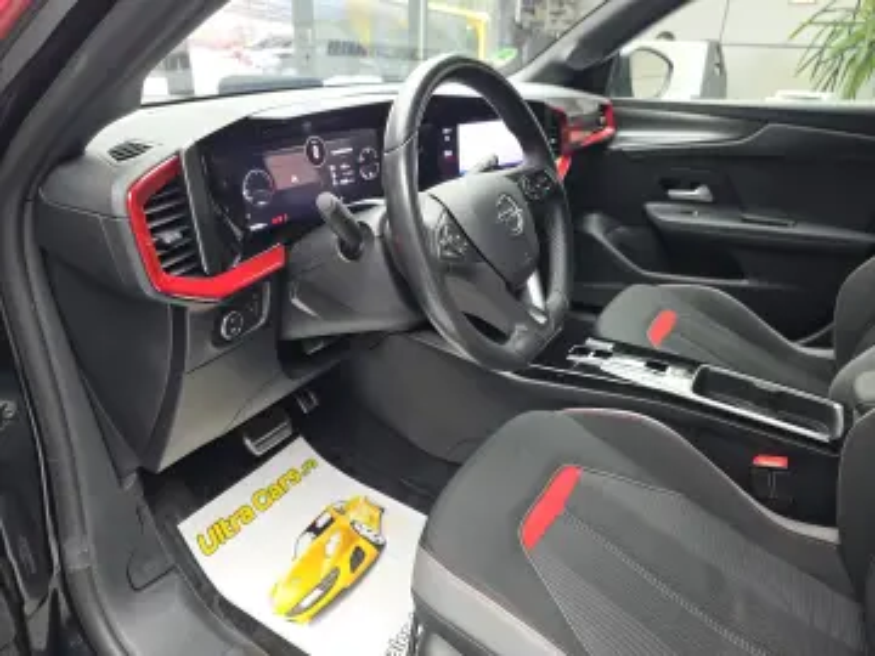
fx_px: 581
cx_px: 438
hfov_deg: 73.9
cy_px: 328
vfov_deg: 58.9
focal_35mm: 23
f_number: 1.7
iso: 160
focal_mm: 6.25
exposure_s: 1/100
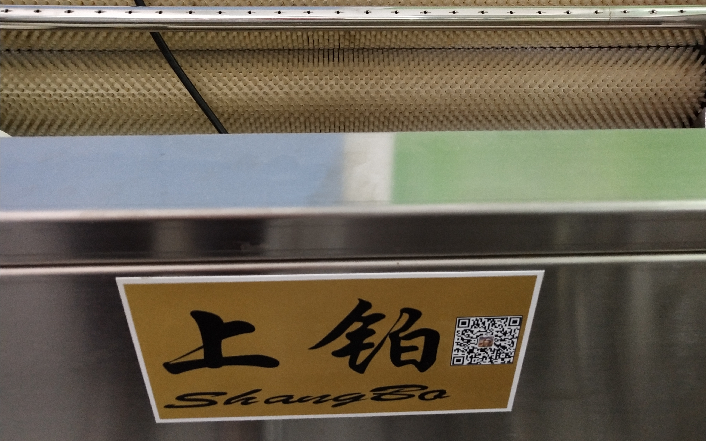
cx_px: 355
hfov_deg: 59.7
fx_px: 616
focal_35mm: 32
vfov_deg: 39.4
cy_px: 236
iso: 732
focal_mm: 3.95
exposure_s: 1/20
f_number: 1.8
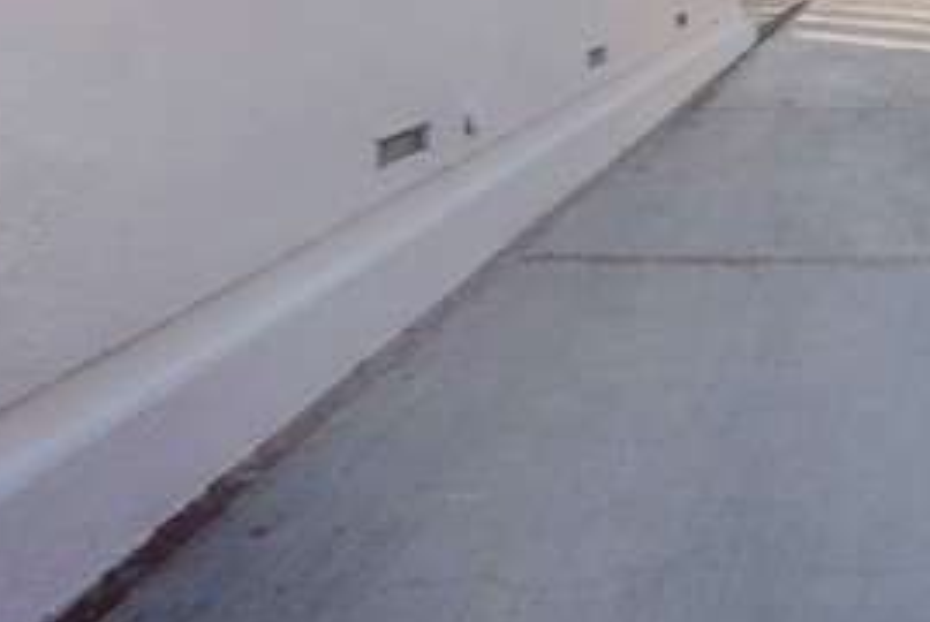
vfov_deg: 30.6
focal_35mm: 38
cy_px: -95
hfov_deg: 44.6
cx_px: 885
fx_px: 983
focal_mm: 16
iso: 100
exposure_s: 1/500
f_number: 7.1
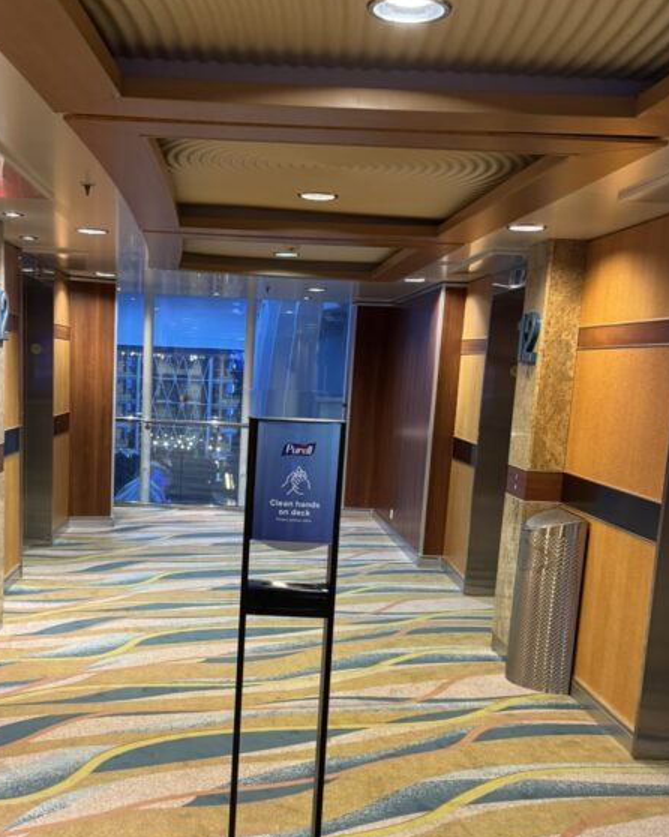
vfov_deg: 42.3
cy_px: 558
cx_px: 244
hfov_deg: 34.7
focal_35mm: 43
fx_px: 1065
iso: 320
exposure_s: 1/60
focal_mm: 6.76
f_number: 1.78
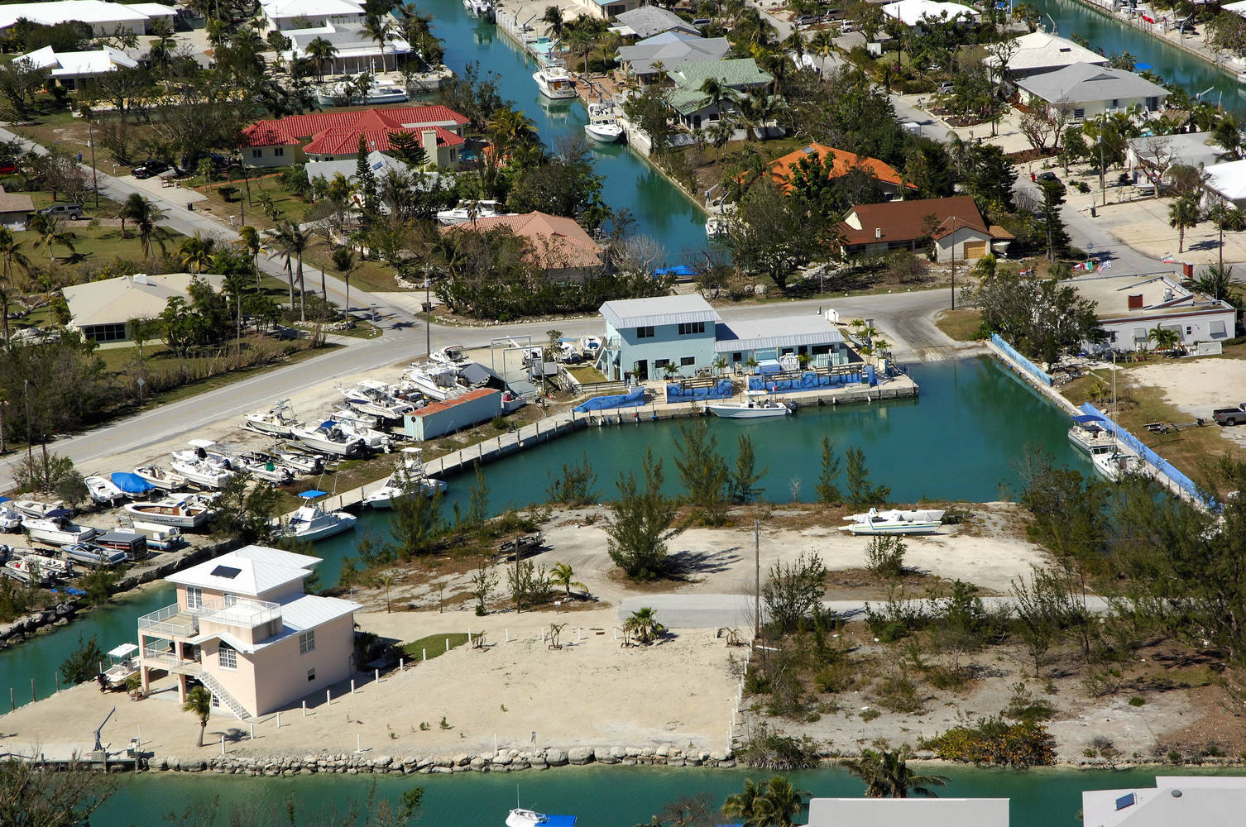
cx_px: 623
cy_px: 414
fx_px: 4252
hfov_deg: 16.7
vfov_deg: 11.1
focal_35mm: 123
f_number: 10
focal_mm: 82
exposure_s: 1/1000
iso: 400
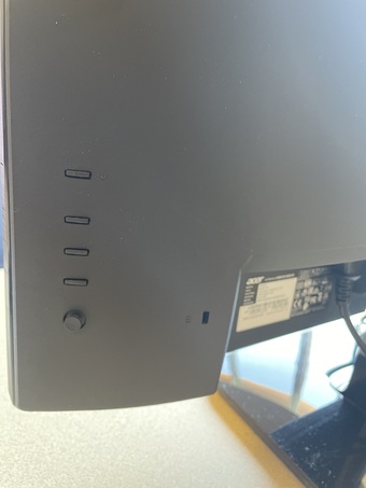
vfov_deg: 67.3
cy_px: 244
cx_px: 183
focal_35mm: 26
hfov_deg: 53.1
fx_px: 366
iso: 500
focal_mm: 4.2
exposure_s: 1/60
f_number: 1.6
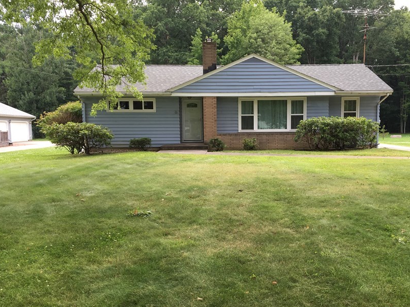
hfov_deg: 50.0
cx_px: 231
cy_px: 180
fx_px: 438
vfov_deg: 38.5
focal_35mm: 37
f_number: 2.2
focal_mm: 4.15
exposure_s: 1/169
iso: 25
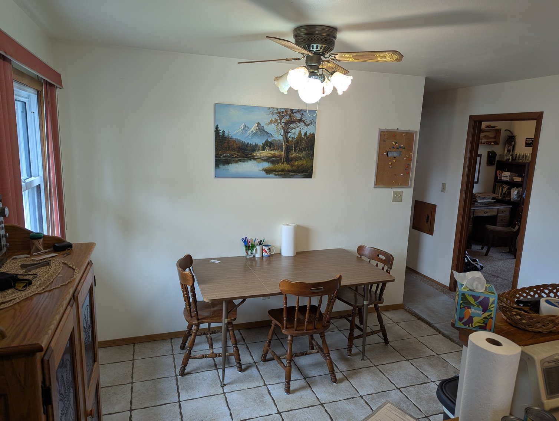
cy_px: 210
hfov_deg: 71.5
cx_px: 280
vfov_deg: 56.9
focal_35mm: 24
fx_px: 388
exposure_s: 1/40
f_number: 1.85
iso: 55
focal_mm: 6.81
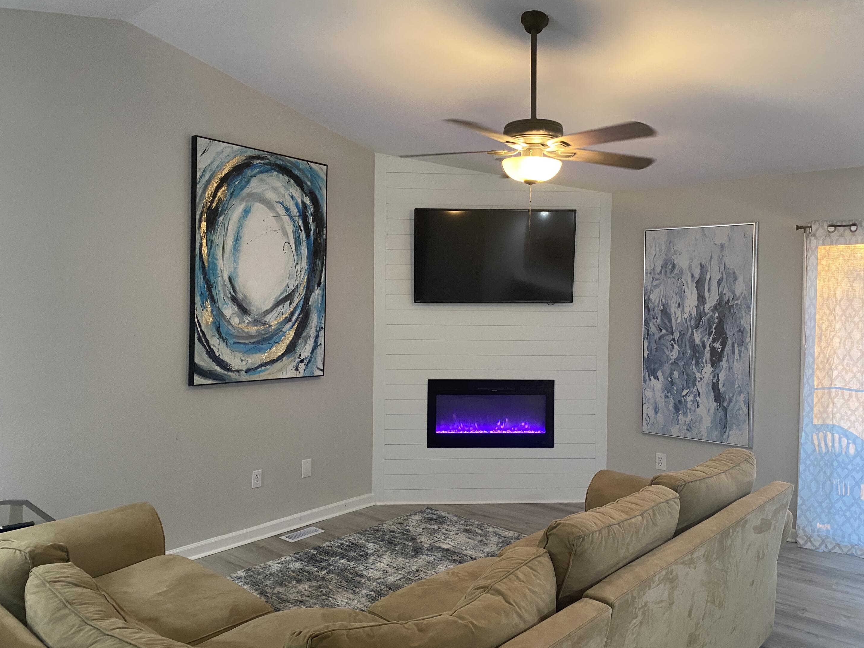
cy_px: 324
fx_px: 674
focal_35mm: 27
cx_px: 442
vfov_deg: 51.4
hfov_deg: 65.3
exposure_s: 1/60
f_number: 1.8
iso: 200
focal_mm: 4.25
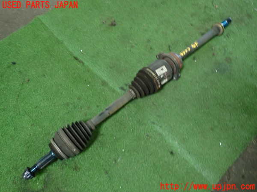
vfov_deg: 46.8
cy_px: 96
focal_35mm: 30
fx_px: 223
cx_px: 128
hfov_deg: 60.0
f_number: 2.3
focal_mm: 5.4
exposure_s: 1/30
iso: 400
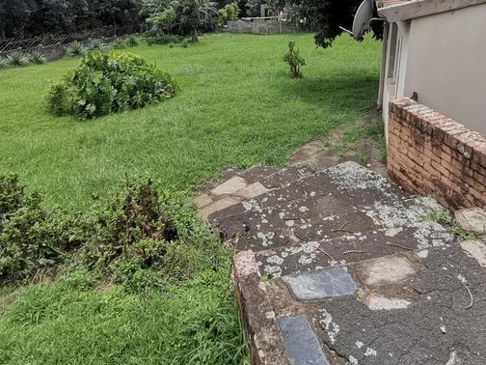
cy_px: 82
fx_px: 379
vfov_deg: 48.9
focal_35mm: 27
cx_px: 269
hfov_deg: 65.1
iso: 50
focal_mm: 1.78
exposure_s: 1/1773
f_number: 2.4
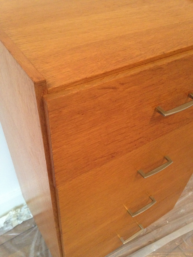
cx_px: 96
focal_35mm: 35
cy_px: 128
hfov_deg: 40.7
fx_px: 260
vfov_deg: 52.6
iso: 400
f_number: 2.4
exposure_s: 1/20
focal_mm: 4.28
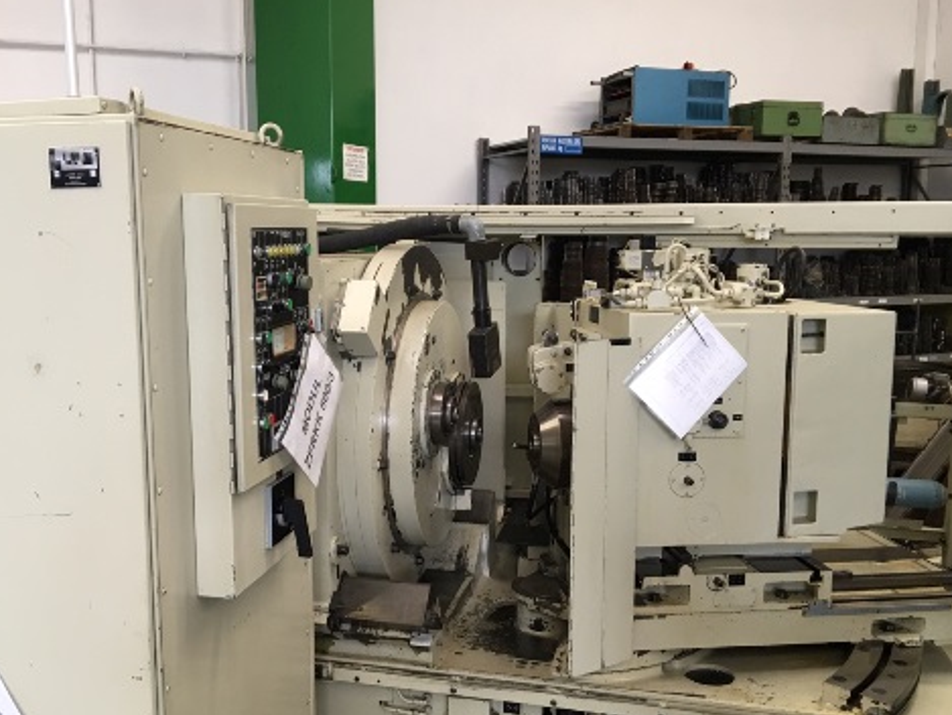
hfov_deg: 53.9
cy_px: 363
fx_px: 935
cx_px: 436
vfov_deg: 41.8
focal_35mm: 34
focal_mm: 4.15
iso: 50
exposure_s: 1/17
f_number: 2.2
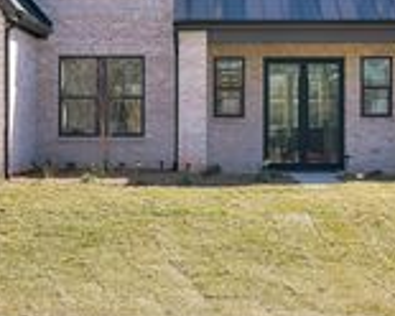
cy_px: -4
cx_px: 125
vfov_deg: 13.6
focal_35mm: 112
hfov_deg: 17.1
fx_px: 1309
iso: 100
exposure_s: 1/200
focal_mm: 37
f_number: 7.1
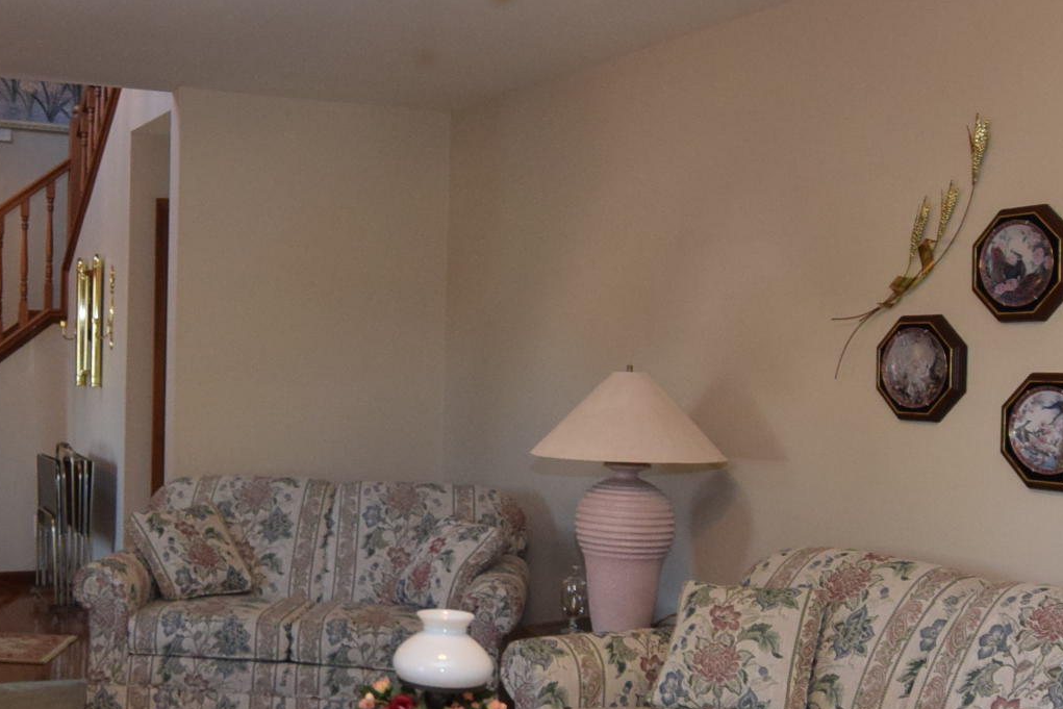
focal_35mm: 44
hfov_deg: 43.0
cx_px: 259
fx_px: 1299
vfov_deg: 30.5
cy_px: 389
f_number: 4.5
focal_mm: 10
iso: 800
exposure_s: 1/80
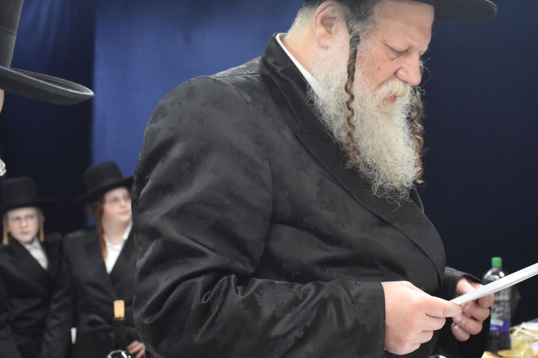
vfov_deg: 14.7
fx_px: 1390
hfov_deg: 21.8
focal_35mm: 93
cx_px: 377
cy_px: 150
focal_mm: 38
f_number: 6.3
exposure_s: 1/125
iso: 1600
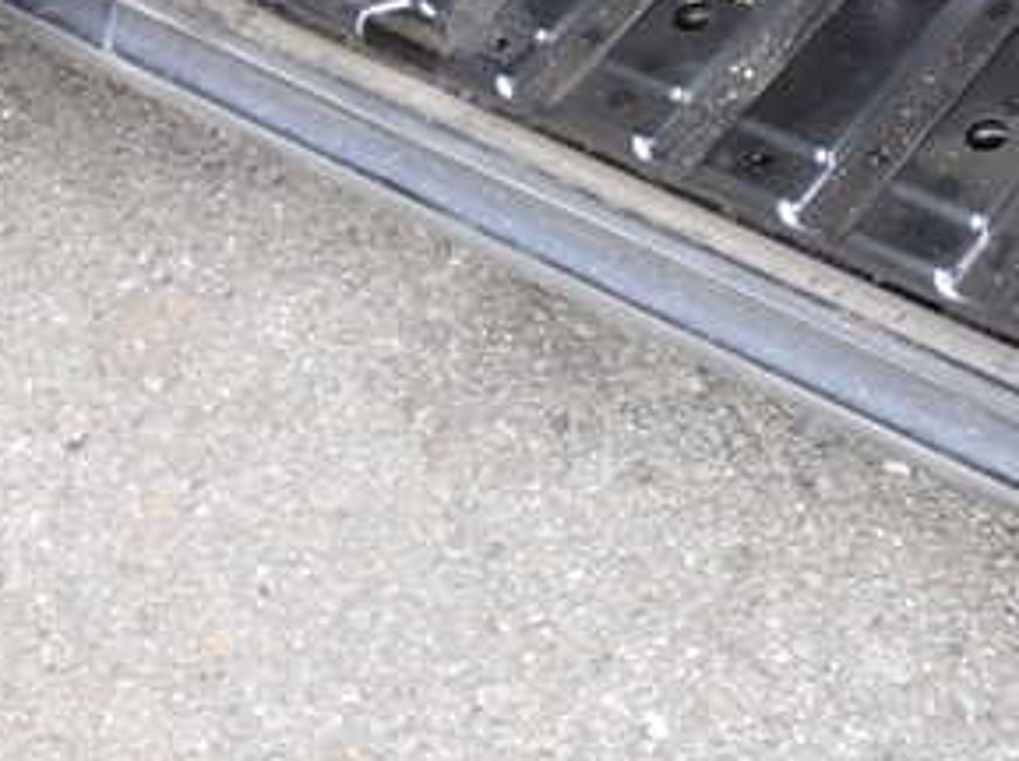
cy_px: 155
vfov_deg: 18.5
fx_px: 2323
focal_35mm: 79
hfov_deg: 23.7
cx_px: 1005
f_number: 2.7
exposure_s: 1/60
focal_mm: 6.83
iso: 200
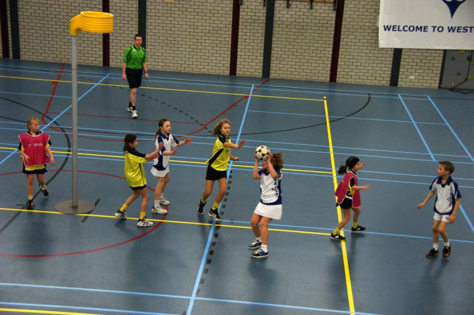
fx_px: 691
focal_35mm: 52
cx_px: 237
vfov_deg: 25.7
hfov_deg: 37.9
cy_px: 158
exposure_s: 1/160
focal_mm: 35
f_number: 4.5
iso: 800
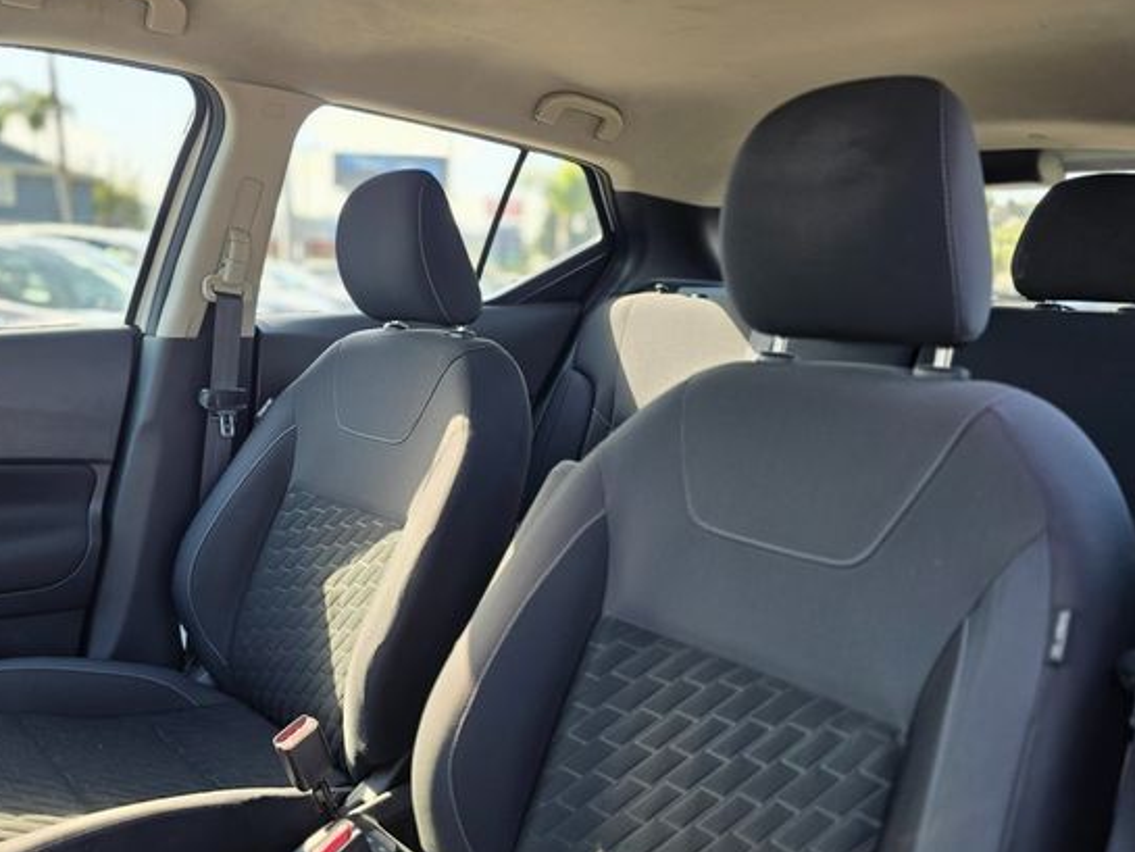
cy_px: 475
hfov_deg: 65.0
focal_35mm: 27
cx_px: 485
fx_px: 885
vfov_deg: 51.3
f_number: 1.7
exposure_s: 1/180
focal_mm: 6.3
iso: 32
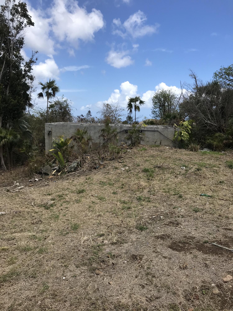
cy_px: 156
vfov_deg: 63.4
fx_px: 251
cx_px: 116
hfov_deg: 49.7
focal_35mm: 28
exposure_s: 1/2336
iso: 20
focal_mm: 3.99
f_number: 1.8
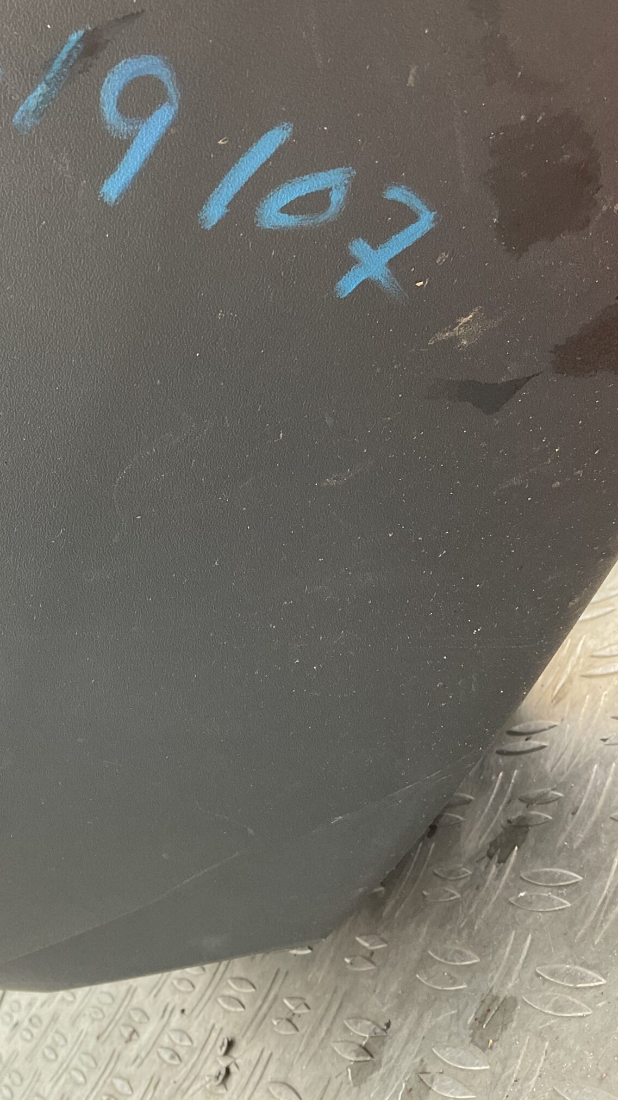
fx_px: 1166
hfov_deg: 28.9
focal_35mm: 40
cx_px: 105
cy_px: 483
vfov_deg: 50.4
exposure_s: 1/60
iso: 50
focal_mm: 3
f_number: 1.8
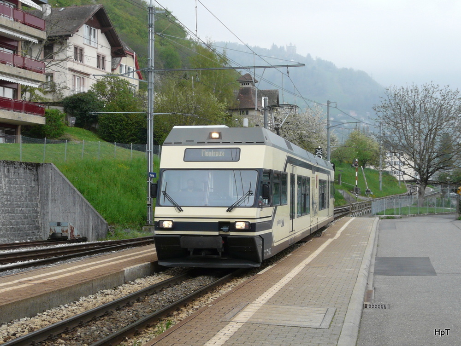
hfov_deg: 42.9
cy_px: 173
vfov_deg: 32.9
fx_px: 587
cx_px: 230
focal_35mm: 44
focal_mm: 7.2
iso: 100
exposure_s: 1/250
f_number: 4
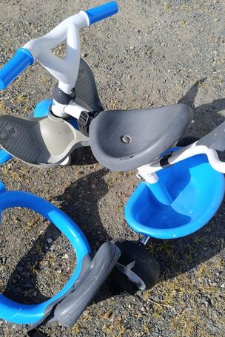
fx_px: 328
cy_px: 170
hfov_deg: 37.8
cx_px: 118
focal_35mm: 35
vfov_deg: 54.4
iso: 50
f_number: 1.65
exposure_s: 1/333
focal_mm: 6.14
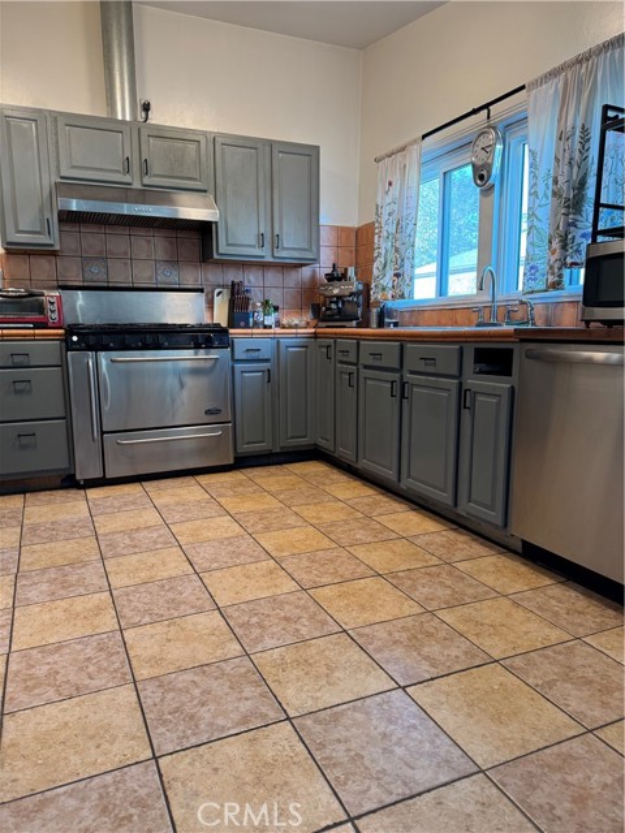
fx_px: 578
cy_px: 416
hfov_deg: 56.8
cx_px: 312
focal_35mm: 24
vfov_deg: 71.6
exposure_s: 1/83
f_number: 1.78
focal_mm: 6.76
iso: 200
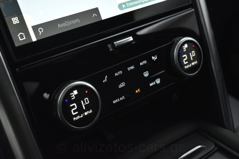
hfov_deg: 36.9
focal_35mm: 54
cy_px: 80
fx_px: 359
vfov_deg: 25.1
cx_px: 120
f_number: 4.8
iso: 1600
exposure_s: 1/160
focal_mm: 36
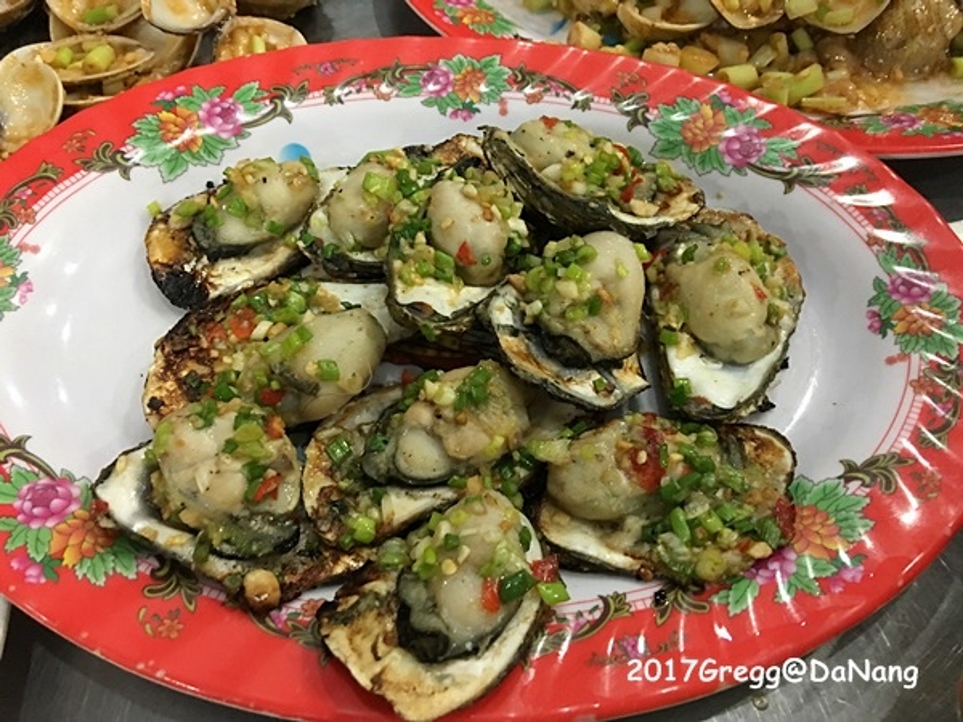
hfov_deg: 61.7
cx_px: 482
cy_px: 361
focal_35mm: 29
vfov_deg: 48.2
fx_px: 807
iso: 100
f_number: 2.2
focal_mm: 4.15
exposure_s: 1/8
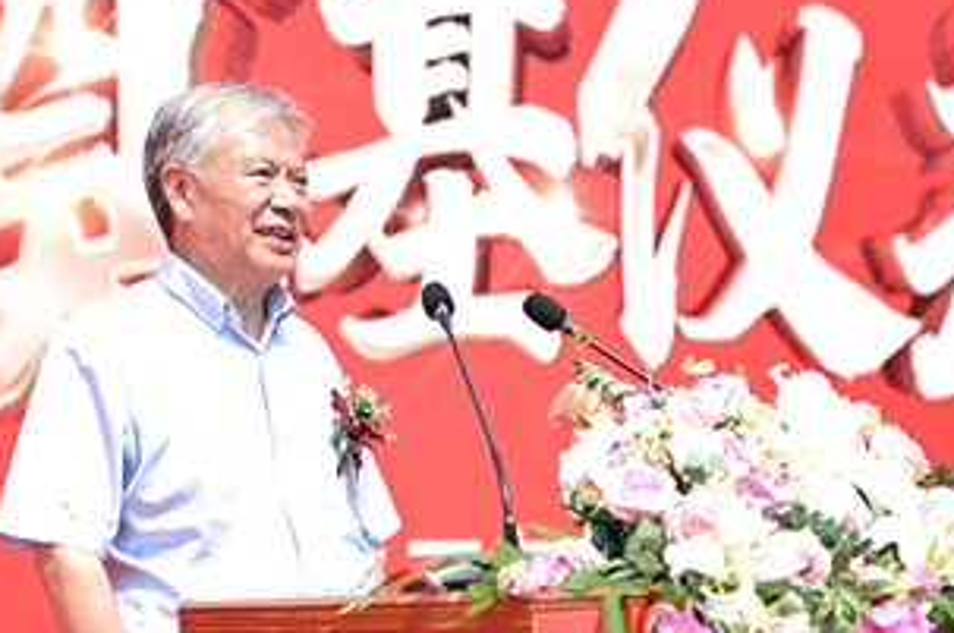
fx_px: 2619
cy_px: 353
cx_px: 353
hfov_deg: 20.6
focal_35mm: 99
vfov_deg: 13.8
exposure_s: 1/640
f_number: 3.2
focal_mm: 60
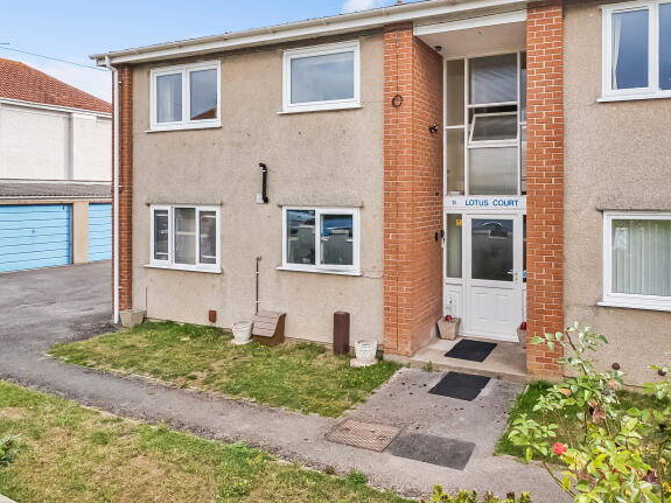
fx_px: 465
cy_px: 191
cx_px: 428
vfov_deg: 56.2
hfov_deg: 70.2
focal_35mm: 24
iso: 100
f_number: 10
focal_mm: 14
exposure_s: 1/80
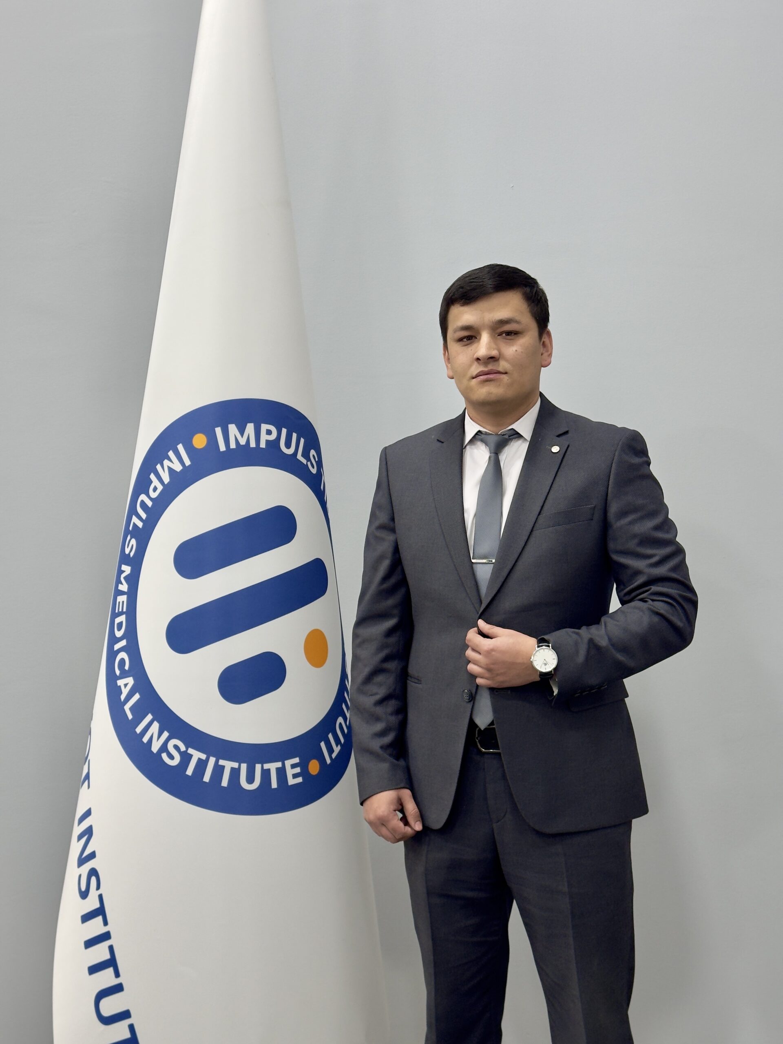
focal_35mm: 48
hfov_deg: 30.3
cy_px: 522
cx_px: 392
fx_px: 1448
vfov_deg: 39.7
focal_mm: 6.76
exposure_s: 1/50
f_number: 1.78
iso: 100
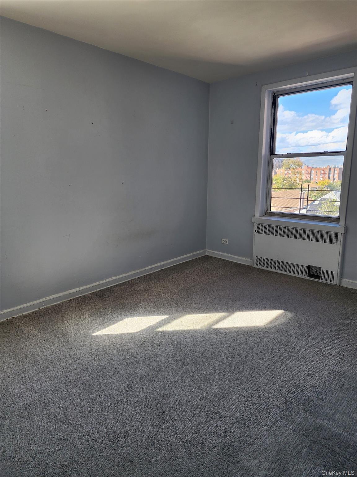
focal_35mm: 23
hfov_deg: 58.9
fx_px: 316
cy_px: 238
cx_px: 178
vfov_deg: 73.9
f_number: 1.8
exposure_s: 1/180
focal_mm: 6.4
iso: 40
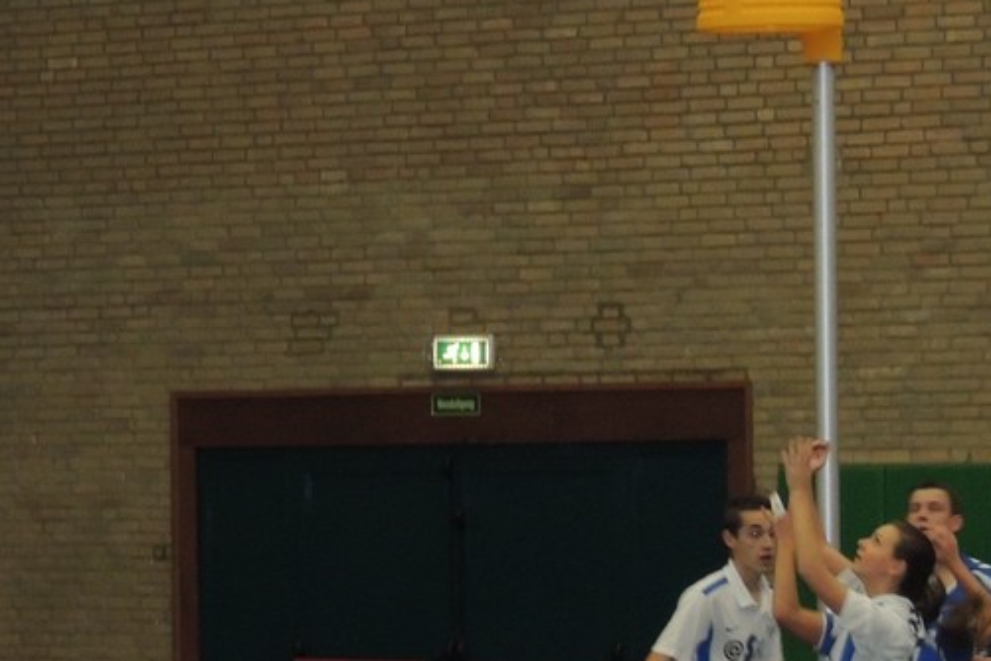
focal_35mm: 223
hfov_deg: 9.2
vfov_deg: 6.2
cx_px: 285
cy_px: 358
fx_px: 6138
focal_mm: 18.7
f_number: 4.2
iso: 800
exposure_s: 1/60
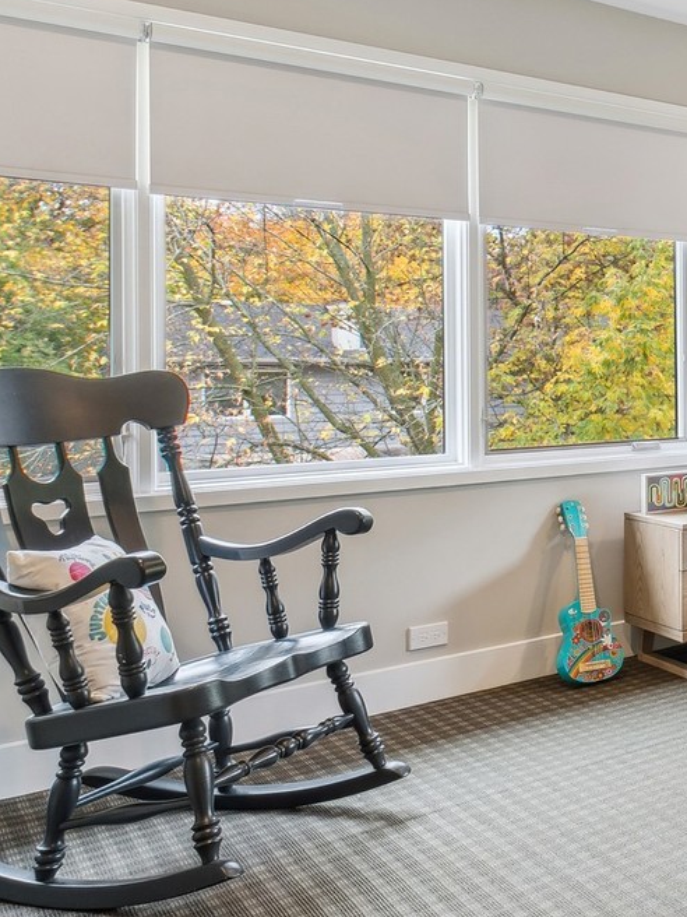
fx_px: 1037
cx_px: 1018
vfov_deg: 47.1
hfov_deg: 26.8
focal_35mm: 39
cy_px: 331
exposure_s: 1/13
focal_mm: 11
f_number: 8
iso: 200
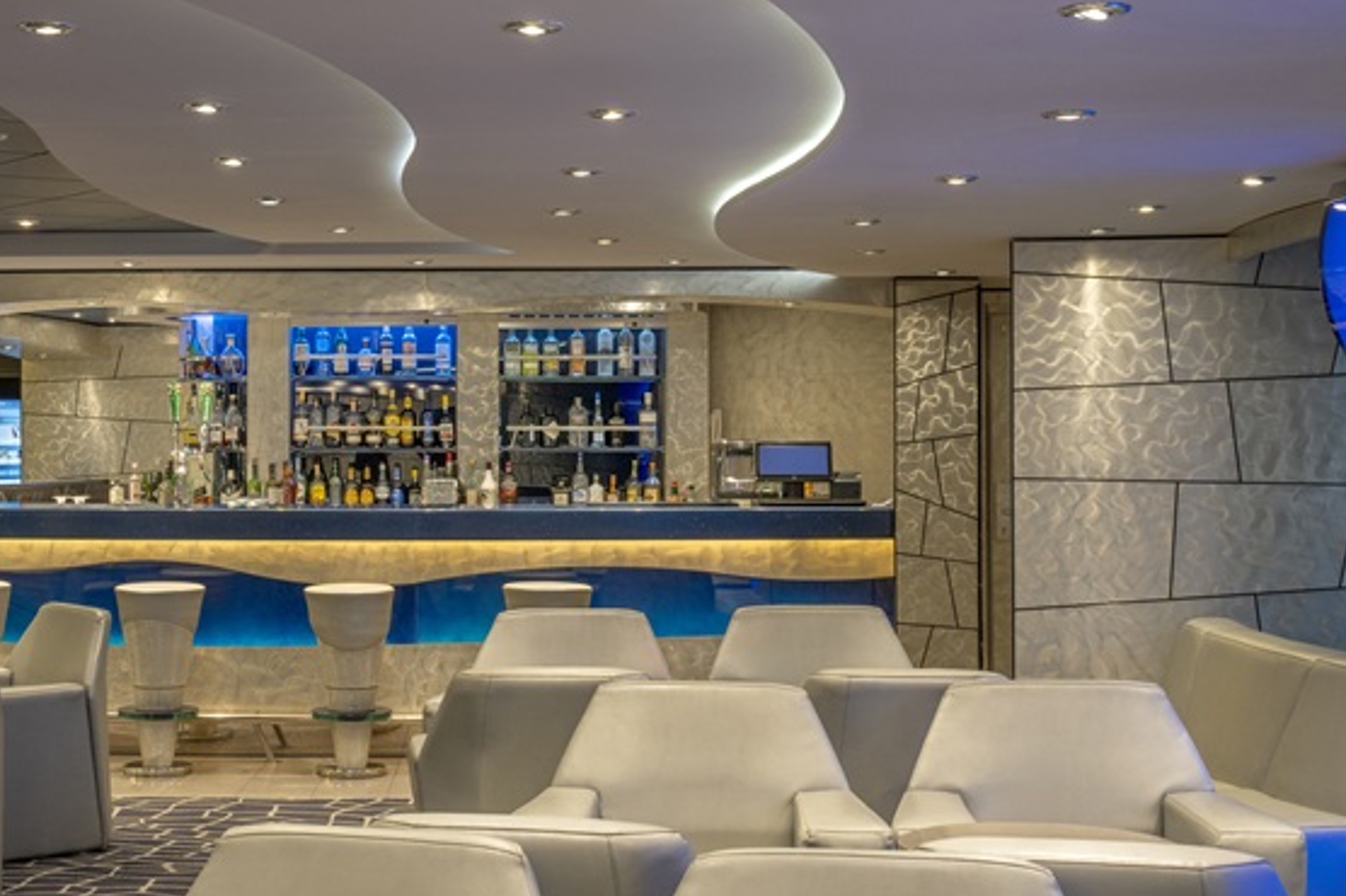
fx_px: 2354
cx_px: 450
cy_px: 431
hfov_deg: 31.7
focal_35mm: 63
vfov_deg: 21.5
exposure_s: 1/2
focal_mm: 35
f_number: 11
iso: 400
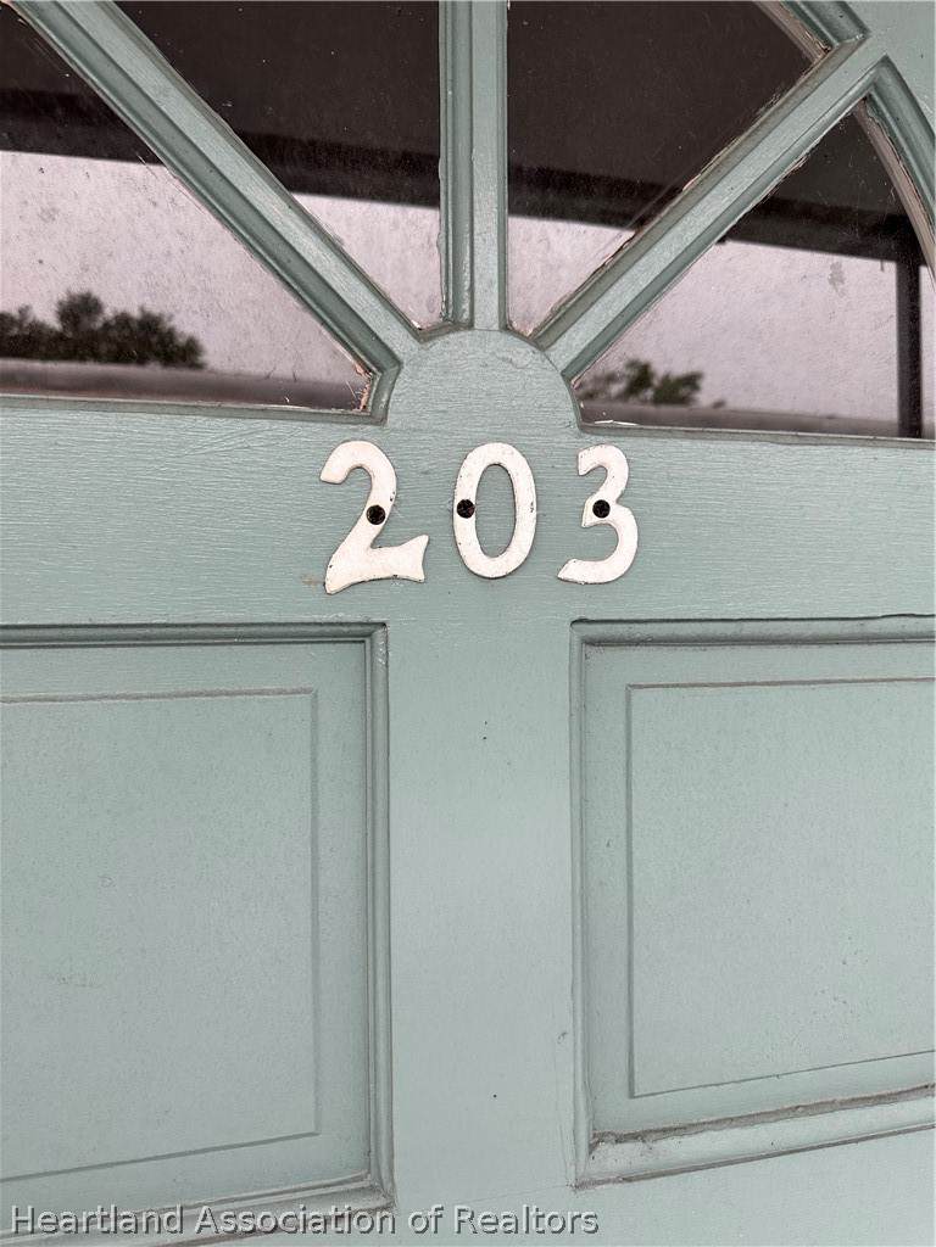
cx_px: 468
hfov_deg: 56.8
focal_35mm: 24
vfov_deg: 71.6
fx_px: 865
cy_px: 624
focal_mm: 6.86
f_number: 1.78
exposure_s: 1/121
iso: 125
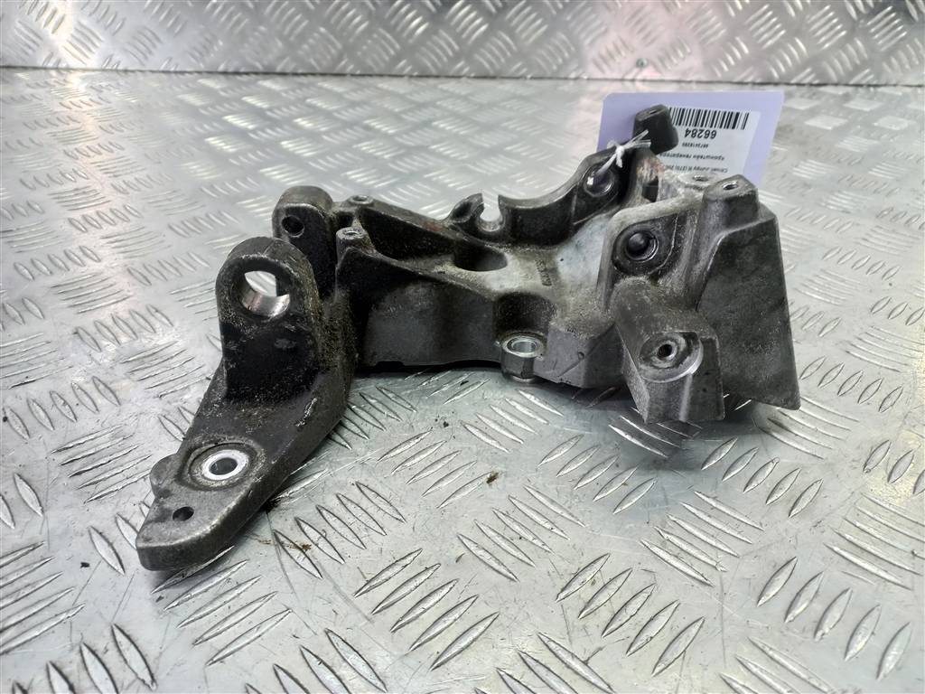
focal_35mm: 25
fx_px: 668
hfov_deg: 69.4
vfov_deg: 54.9
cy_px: 347
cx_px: 462
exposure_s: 1/50
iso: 100
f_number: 1.8
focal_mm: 4.6
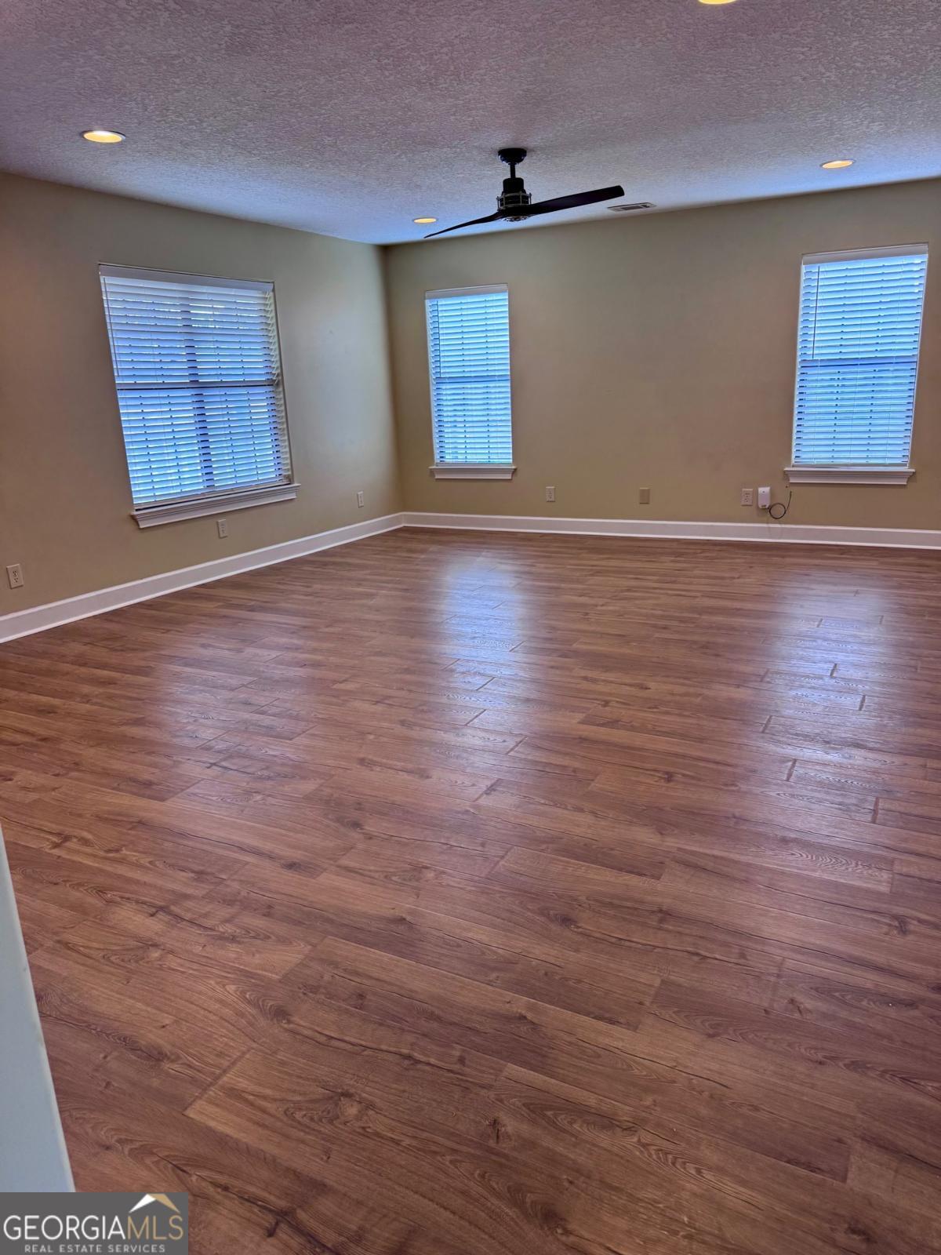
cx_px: 470
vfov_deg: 71.6
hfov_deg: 56.8
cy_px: 628
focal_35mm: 24
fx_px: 870
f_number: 1.78
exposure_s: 1/120
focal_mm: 6.76
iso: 125
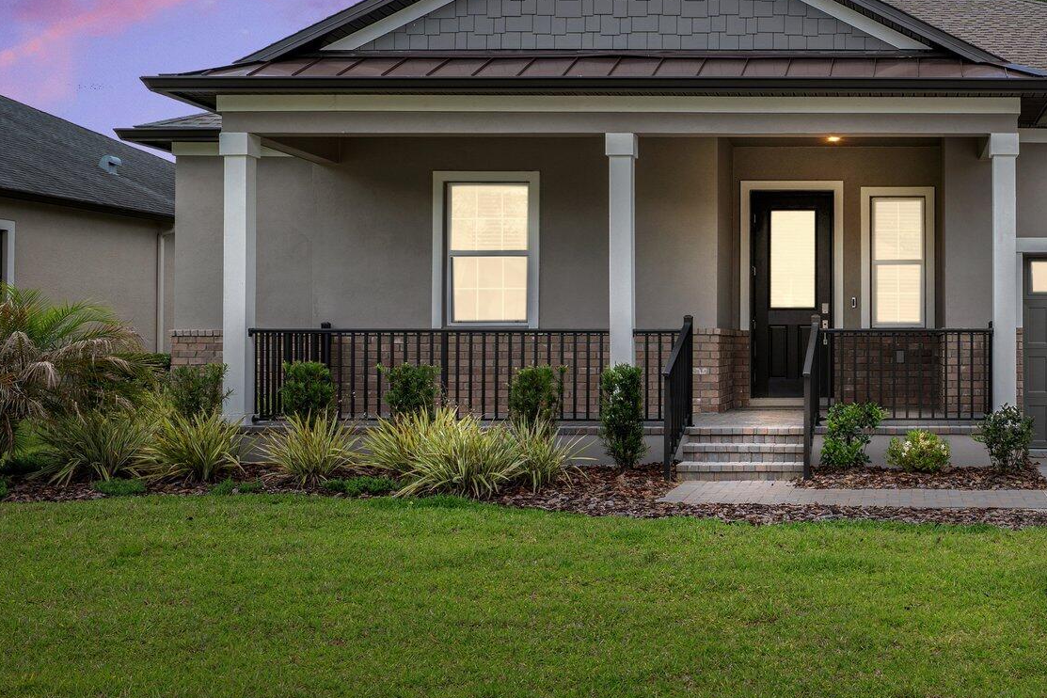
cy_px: 328
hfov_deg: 40.2
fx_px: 1338
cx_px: 900
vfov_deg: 29.2
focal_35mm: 46
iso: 100
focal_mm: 25
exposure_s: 1/160
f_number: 8
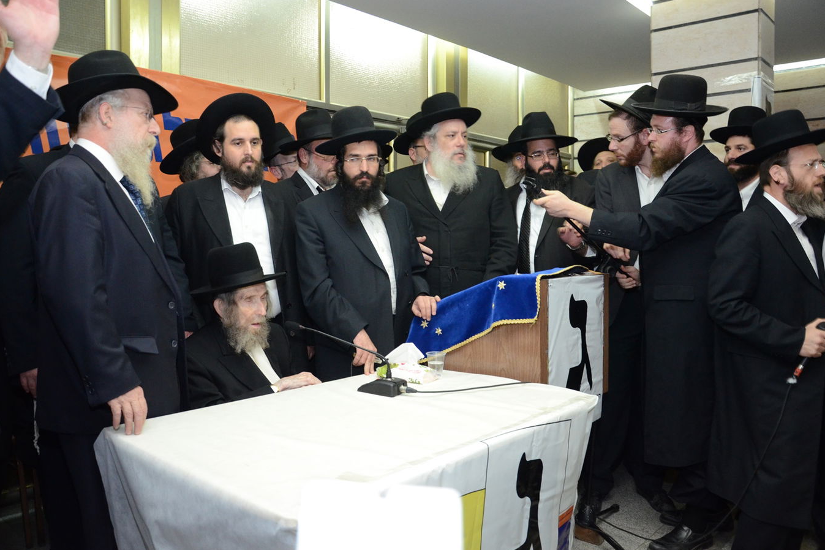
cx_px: 416
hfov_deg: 65.5
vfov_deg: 46.4
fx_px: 642
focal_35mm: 28
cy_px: 273
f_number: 3.5
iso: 2000
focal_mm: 18
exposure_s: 1/60
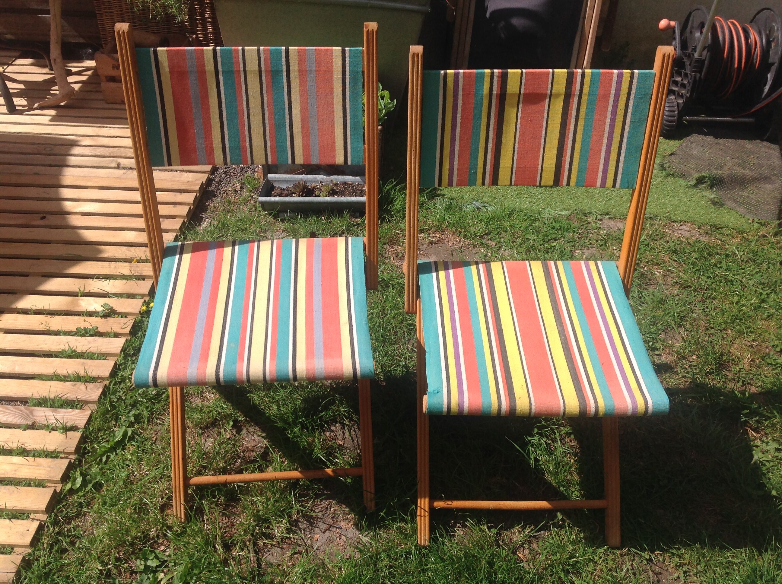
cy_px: 292
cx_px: 391
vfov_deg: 40.6
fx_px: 790
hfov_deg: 52.7
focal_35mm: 35
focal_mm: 4.28
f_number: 2.4
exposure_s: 1/2519
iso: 50
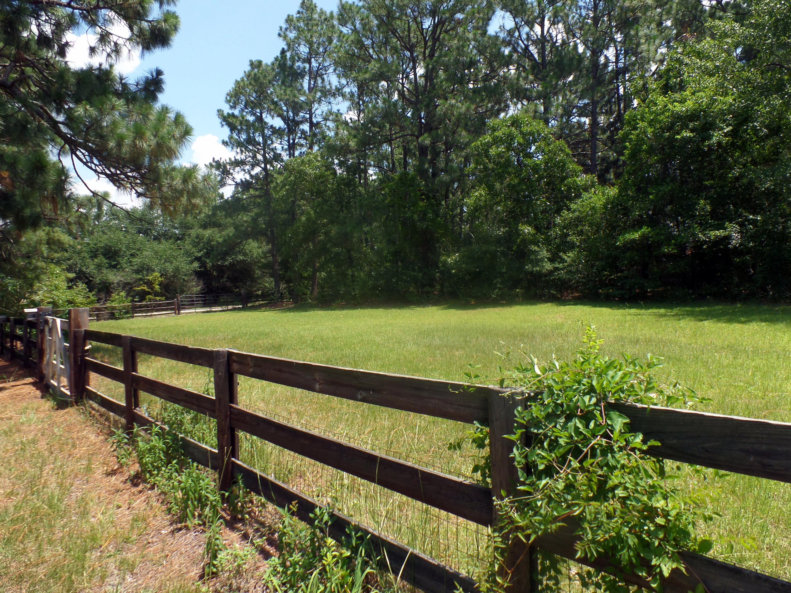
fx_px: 526
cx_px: 396
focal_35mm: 23
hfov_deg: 73.9
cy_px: 296
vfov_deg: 58.9
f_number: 3.5
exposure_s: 1/500
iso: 100
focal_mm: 4.1
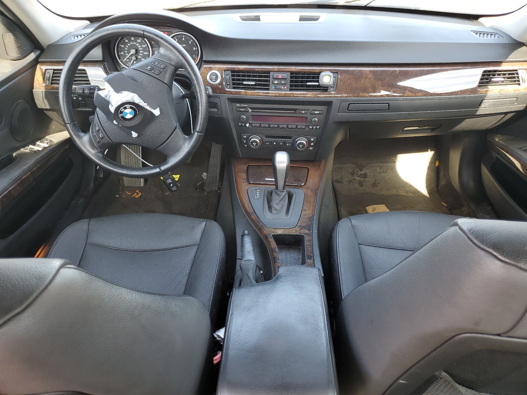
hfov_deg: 67.3
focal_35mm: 26
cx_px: 264
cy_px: 198
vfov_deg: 53.1
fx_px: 396
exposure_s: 1/60.2
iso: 50
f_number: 1.5
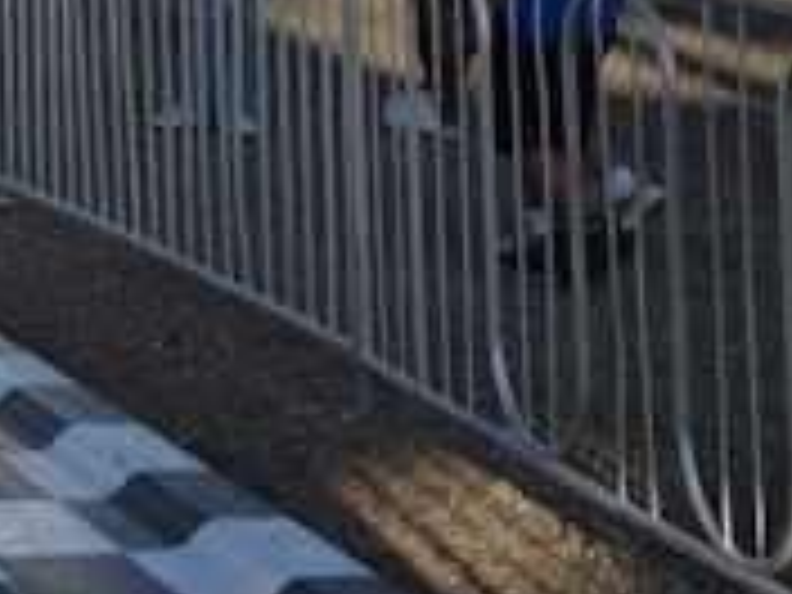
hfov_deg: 13.1
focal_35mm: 131
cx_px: -792
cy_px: -274
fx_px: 2997
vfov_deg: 10.9
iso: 25
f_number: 1.8
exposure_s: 1/1576
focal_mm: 5.4
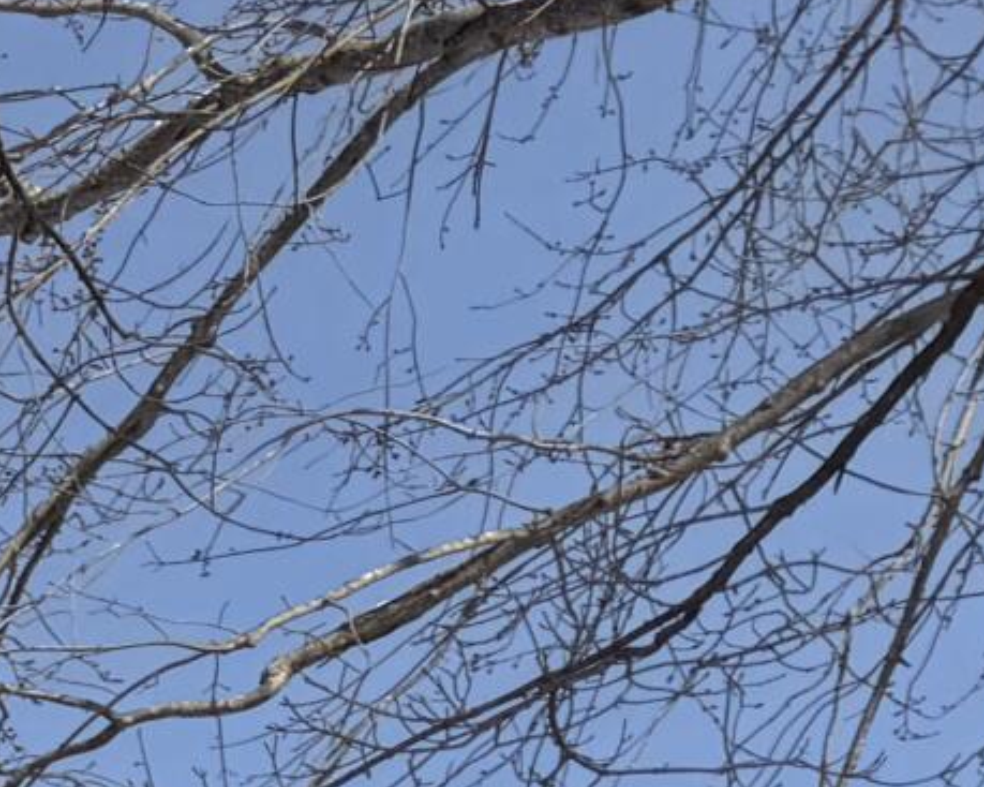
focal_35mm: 153
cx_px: -2084
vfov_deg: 8.4
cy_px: 2393
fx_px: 4455
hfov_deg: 9.5
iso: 80
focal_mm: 6.76
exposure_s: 1/3953
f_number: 1.78
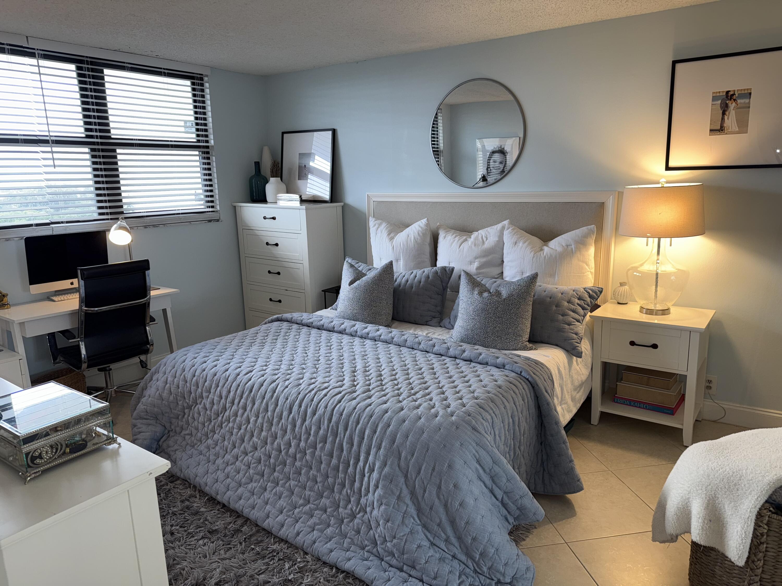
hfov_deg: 71.6
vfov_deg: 56.8
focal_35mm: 24
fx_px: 542
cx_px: 391
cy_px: 293
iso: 50
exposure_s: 1/34
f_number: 1.78
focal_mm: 6.76
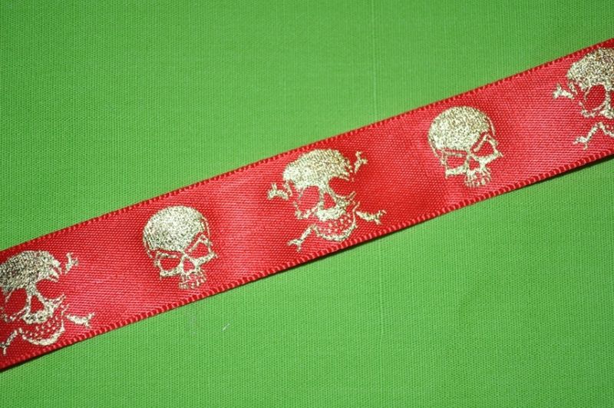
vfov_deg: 18.9
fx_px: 1226
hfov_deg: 28.1
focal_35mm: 72
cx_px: 307
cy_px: 204
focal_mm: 48
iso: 200
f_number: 5.3
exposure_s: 1/60
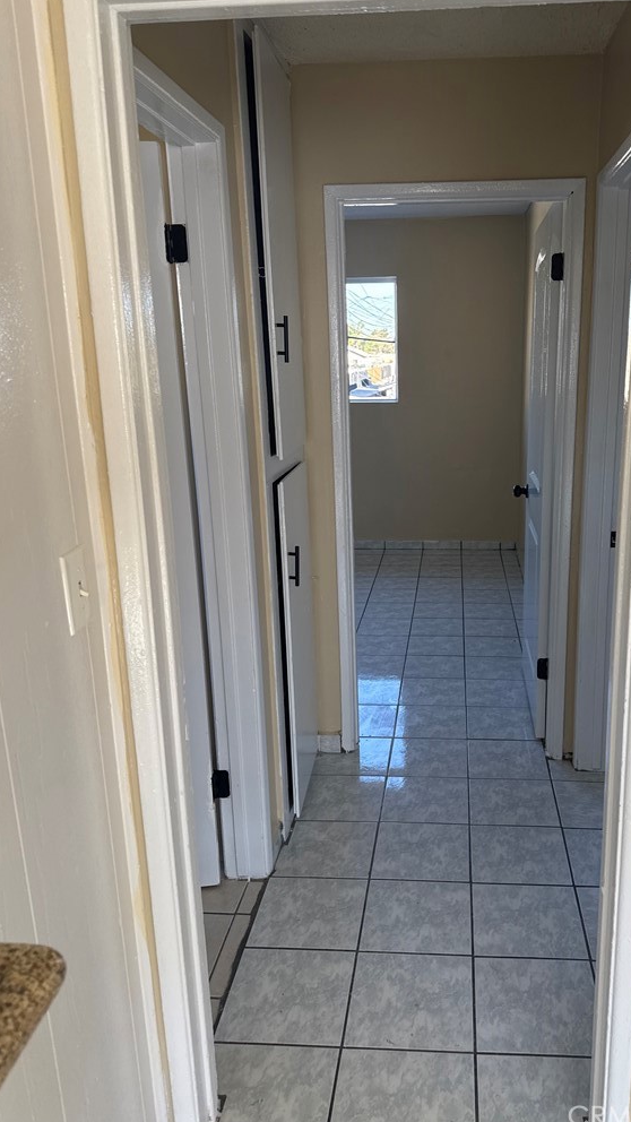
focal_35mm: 27
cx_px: 412
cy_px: 553
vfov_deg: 69.9
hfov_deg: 42.4
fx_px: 803
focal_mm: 6.76
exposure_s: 1/242
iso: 100
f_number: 1.78
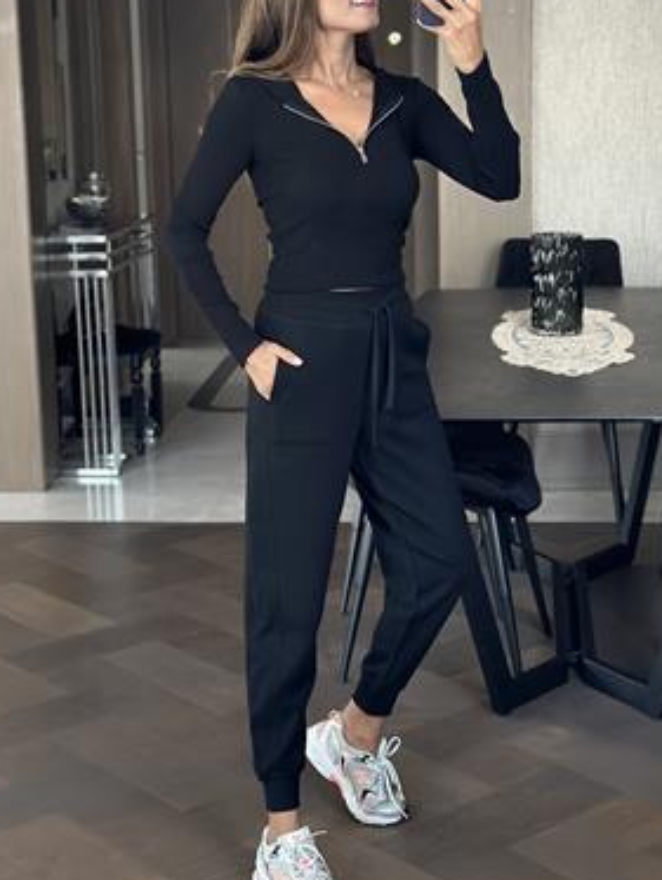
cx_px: 344
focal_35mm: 65
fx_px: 1656
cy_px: 416
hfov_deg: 22.6
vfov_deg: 29.8
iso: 500
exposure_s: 1/40
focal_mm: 6.86
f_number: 1.78
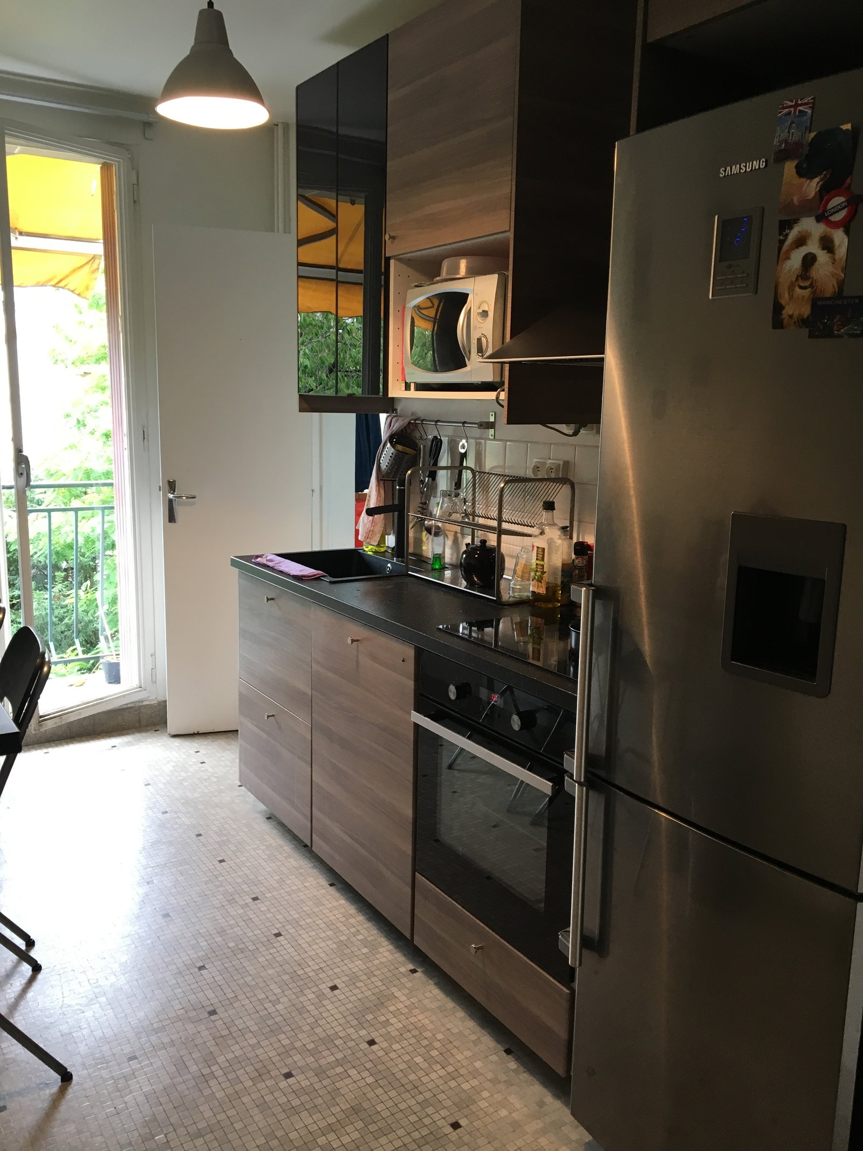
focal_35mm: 29
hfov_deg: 48.2
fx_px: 964
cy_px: 576
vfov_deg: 61.7
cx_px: 432
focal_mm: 4.15
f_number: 2.2
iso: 50
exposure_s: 1/33
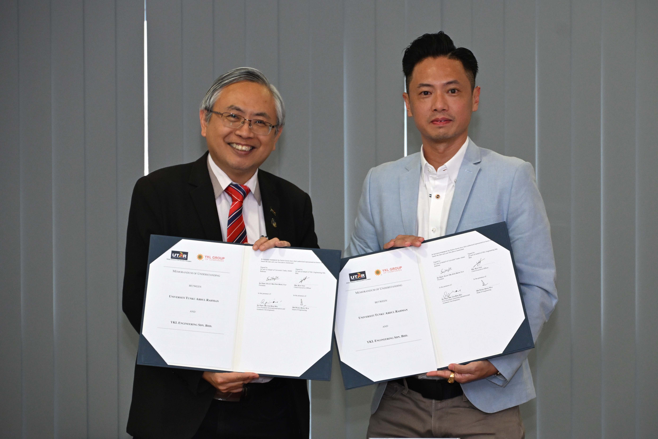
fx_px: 2248
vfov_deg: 11.1
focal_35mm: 123
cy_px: 220
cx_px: 329
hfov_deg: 16.7
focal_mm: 82
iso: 1600
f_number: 5.3
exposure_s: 1/125
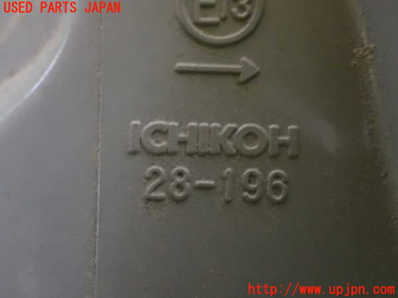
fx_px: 713
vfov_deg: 23.7
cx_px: 199
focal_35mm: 62
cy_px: 149
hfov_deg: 31.2
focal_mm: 11.09
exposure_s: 1/8
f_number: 3.6
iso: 1600
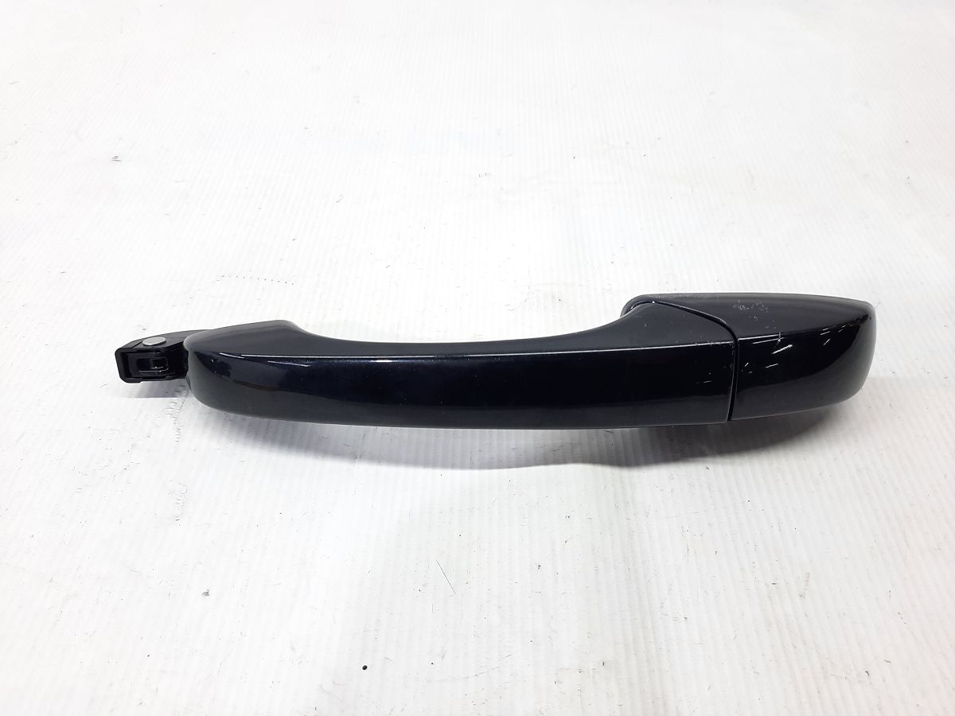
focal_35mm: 25
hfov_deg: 69.4
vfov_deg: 54.9
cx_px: 478
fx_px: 690
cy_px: 358
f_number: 2
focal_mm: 4.6
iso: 80
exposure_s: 1/50
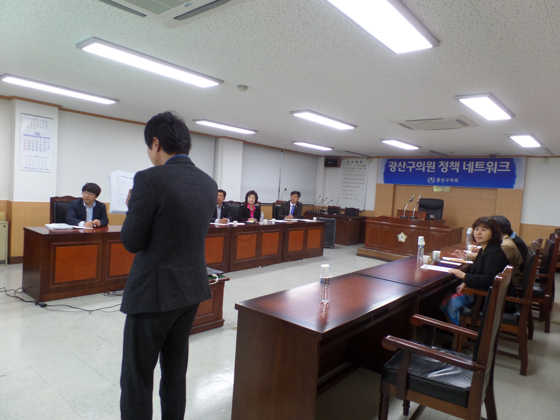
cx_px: 280
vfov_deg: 58.9
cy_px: 210
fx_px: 372
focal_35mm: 23
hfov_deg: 73.9
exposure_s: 1/30
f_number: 2.8
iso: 200
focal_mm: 4.1
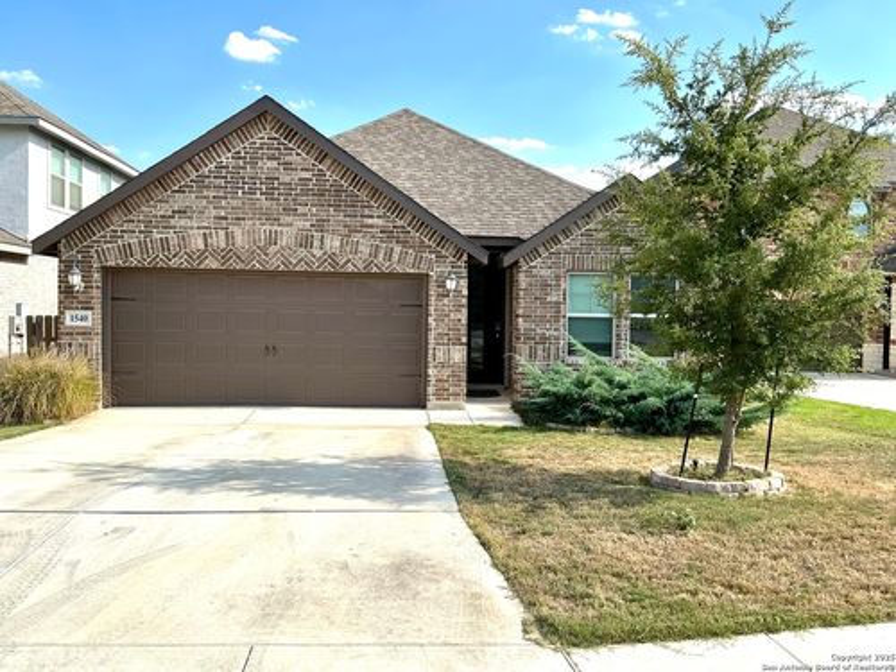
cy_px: 336
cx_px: 448
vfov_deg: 49.7
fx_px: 725
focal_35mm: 28
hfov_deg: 63.4
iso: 25
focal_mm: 3
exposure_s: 1/1626
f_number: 1.8
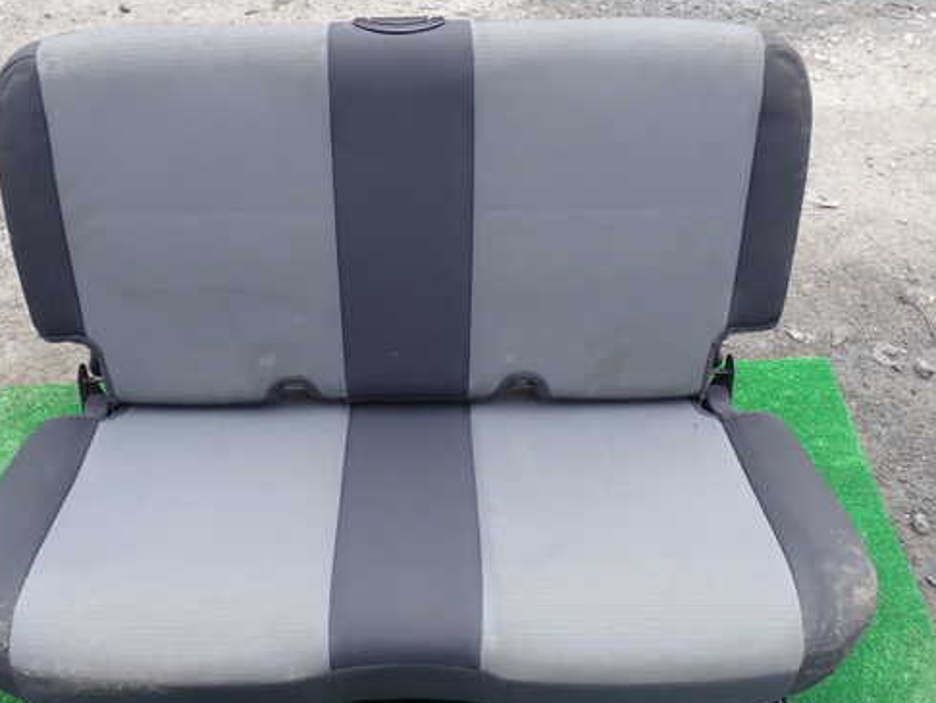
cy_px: 345
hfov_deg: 50.0
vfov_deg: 38.7
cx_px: 406
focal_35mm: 37
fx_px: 1001
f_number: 3.2
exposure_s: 1/60
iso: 100
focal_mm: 5.4
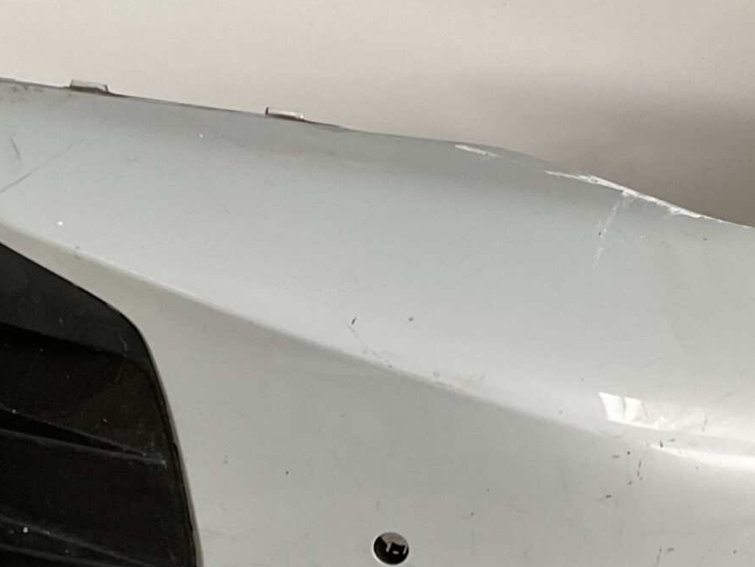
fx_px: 1832
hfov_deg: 23.0
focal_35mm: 84
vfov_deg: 17.5
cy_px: 433
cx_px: 578
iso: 64
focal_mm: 3
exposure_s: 1/60
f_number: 1.8
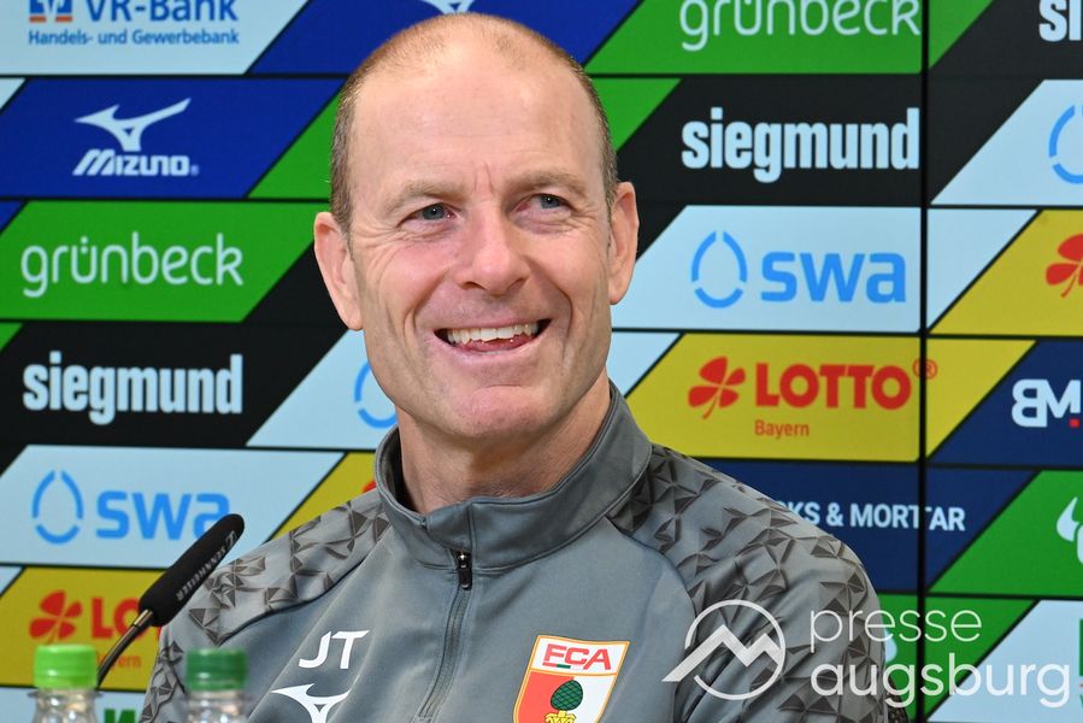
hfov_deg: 8.1
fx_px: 7673
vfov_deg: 5.4
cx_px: 542
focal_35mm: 255
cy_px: 362
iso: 5000
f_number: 9
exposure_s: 1/200
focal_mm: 170
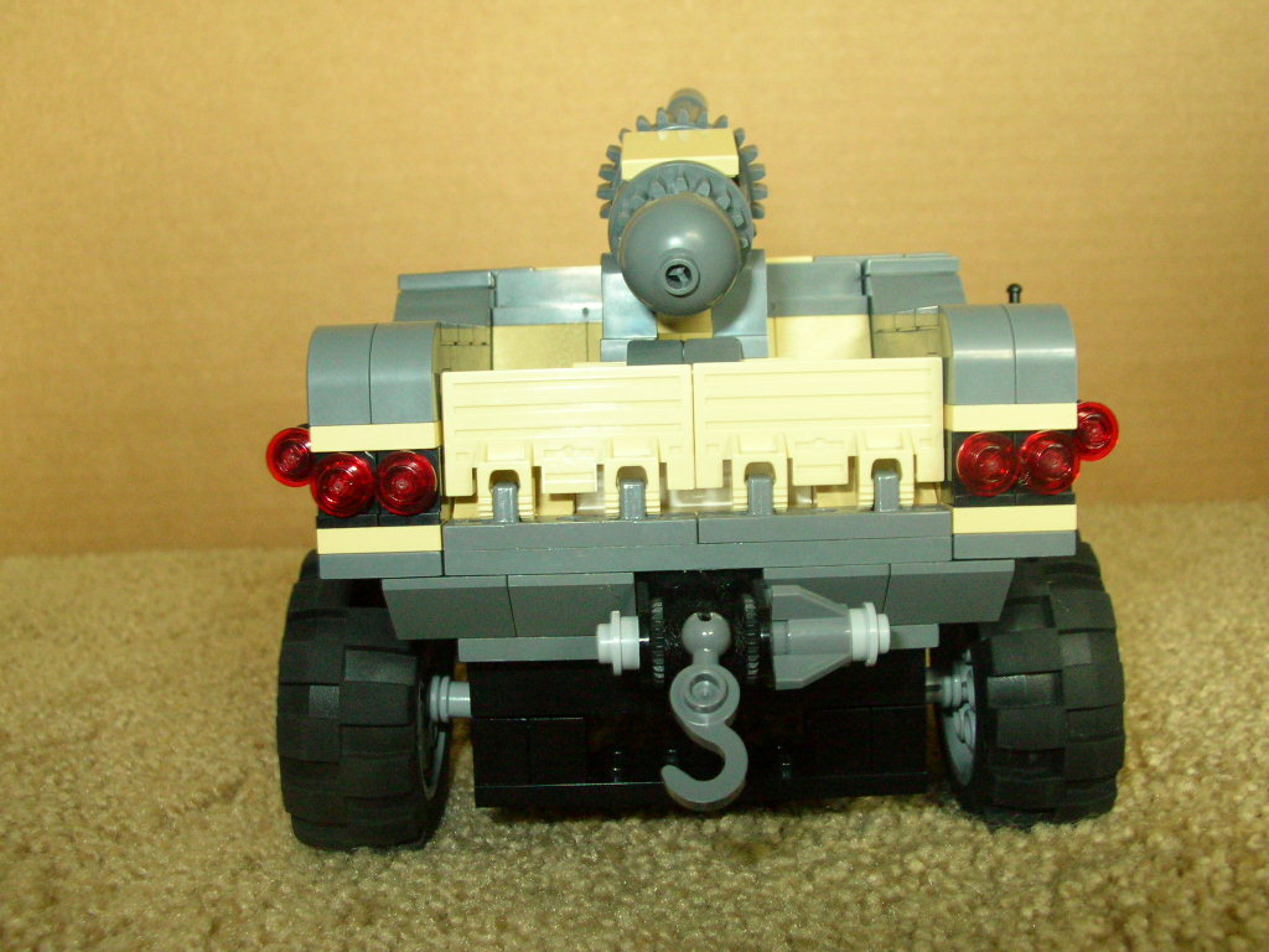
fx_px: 1320
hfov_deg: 51.4
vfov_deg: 39.7
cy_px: 476
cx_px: 634
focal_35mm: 36
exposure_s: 1/30
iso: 200
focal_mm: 6
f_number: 3.7
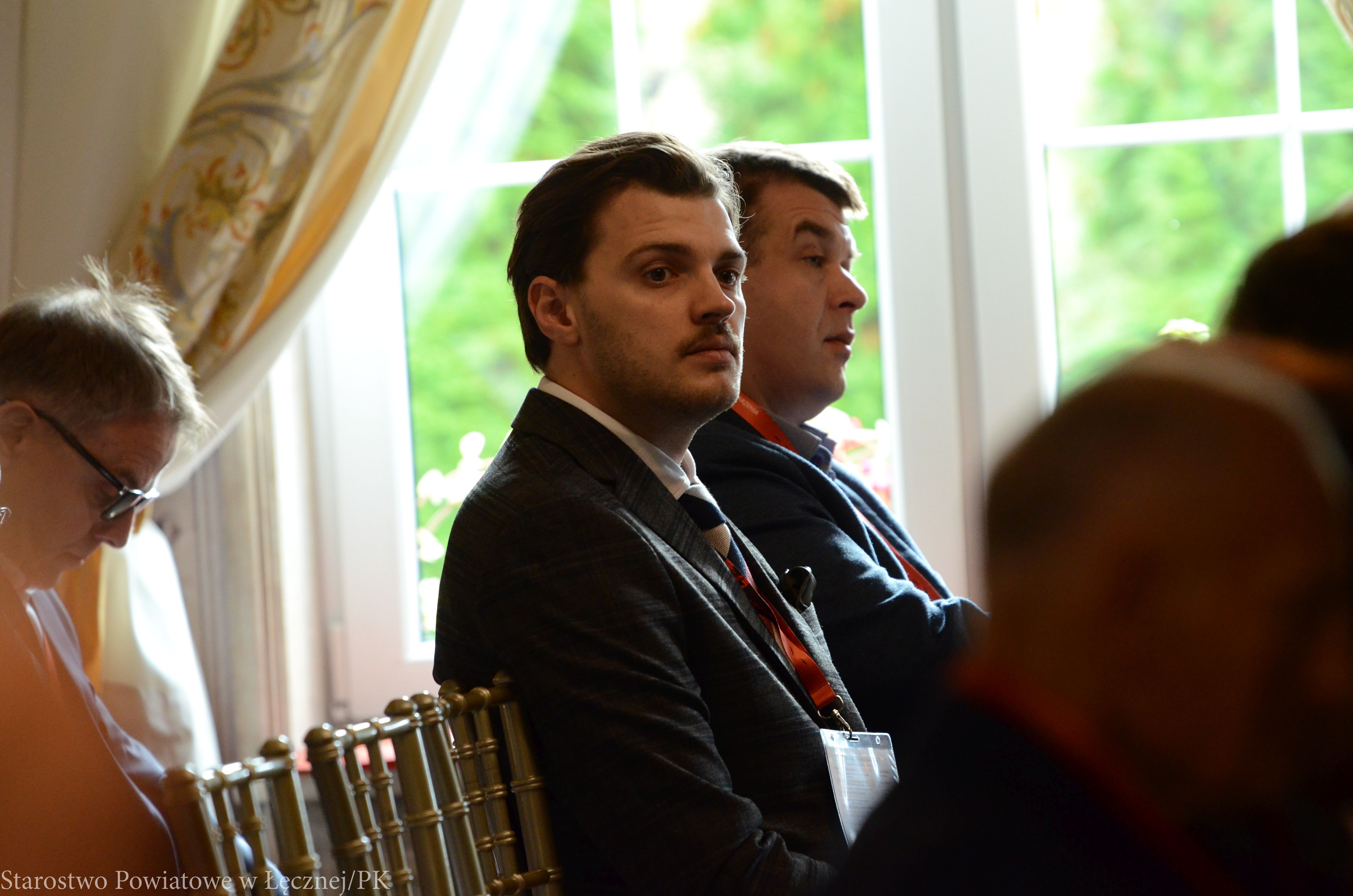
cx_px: 676
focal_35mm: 300
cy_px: 448
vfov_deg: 4.6
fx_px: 11252
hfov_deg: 6.9
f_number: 3.5
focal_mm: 200
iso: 2000
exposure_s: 1/160
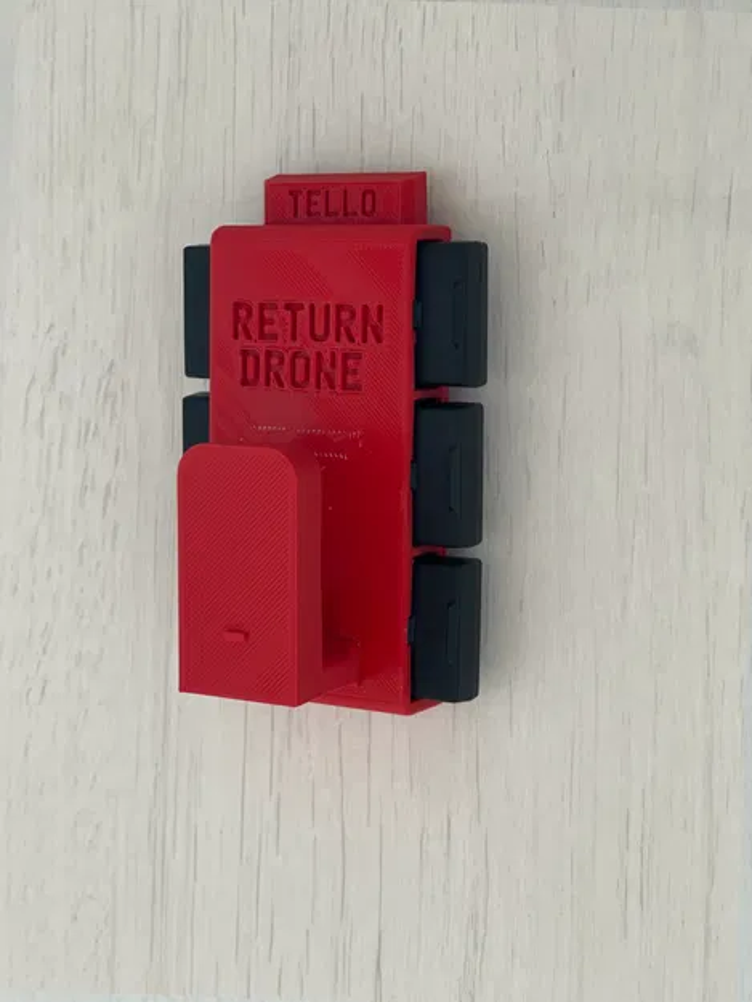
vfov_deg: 30.3
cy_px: 501
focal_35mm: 64
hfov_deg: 22.9
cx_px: 376
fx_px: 1853
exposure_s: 1/121
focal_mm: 7.5
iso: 100
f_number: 2.2
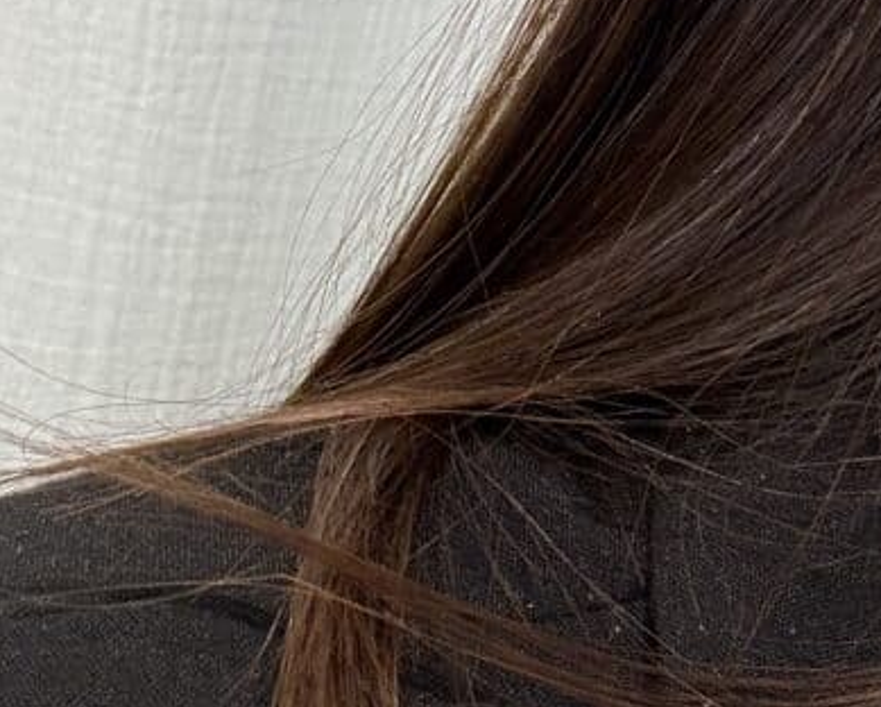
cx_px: 648
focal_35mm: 77
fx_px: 2010
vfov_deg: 19.2
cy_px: -52
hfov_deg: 24.5
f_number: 1.9
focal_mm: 2.69
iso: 40
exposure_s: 1/50
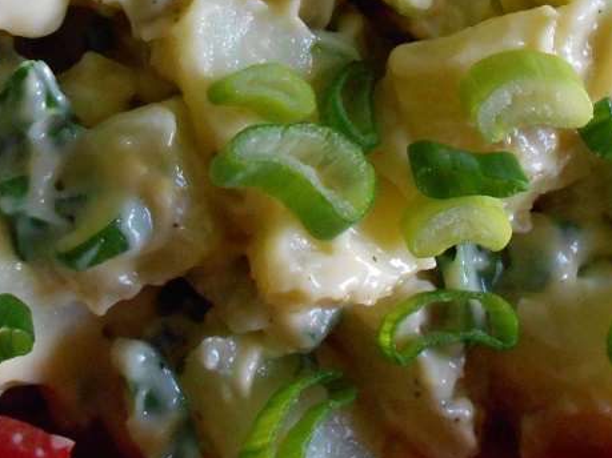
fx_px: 1025
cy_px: 37
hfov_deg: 33.2
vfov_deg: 24.4
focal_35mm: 58
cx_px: 332
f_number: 3.2
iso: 800
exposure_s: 1/125
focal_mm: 4.6
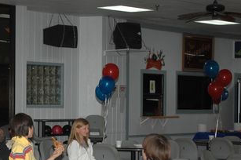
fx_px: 1003
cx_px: 33
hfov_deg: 13.6
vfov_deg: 9.1
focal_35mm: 150
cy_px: 142
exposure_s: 1/125
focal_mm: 48
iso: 400
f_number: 4.2
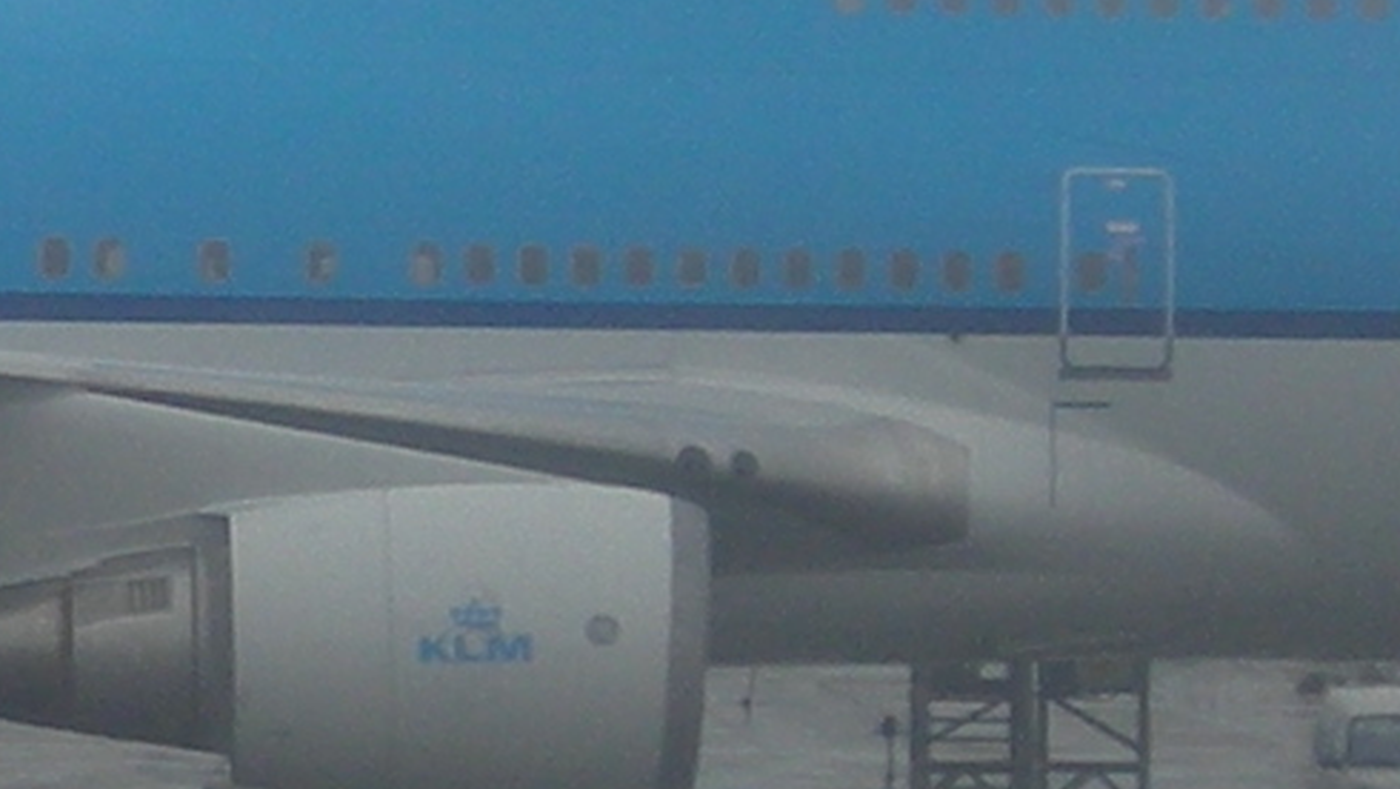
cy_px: 246
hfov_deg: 7.3
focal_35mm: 294
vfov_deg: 4.1
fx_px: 10918
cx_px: -449
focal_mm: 7.8
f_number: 3.4
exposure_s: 1/316
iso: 50
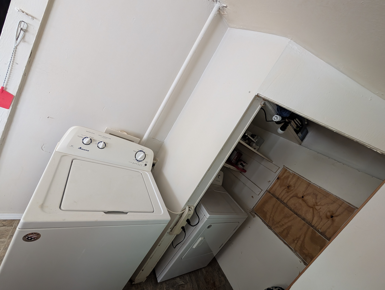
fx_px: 134
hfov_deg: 110.5
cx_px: 192
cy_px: 145
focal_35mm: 12
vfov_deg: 94.6
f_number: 1.7
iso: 243
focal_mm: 2.02
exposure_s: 1/23.8
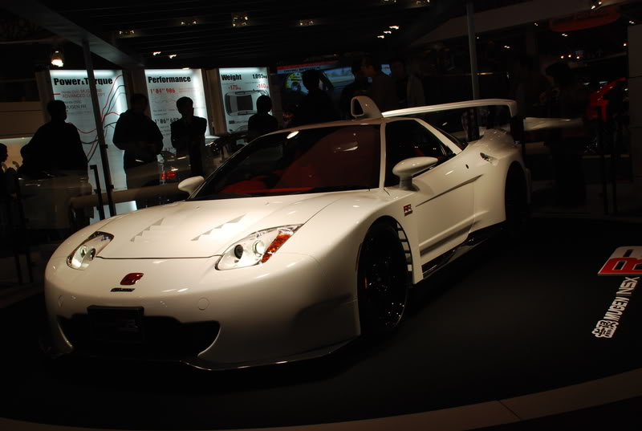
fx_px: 751
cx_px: 321
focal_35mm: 42
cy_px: 216
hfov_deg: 46.3
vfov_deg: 32.0
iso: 220
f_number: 8
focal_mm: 28
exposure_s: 1/60
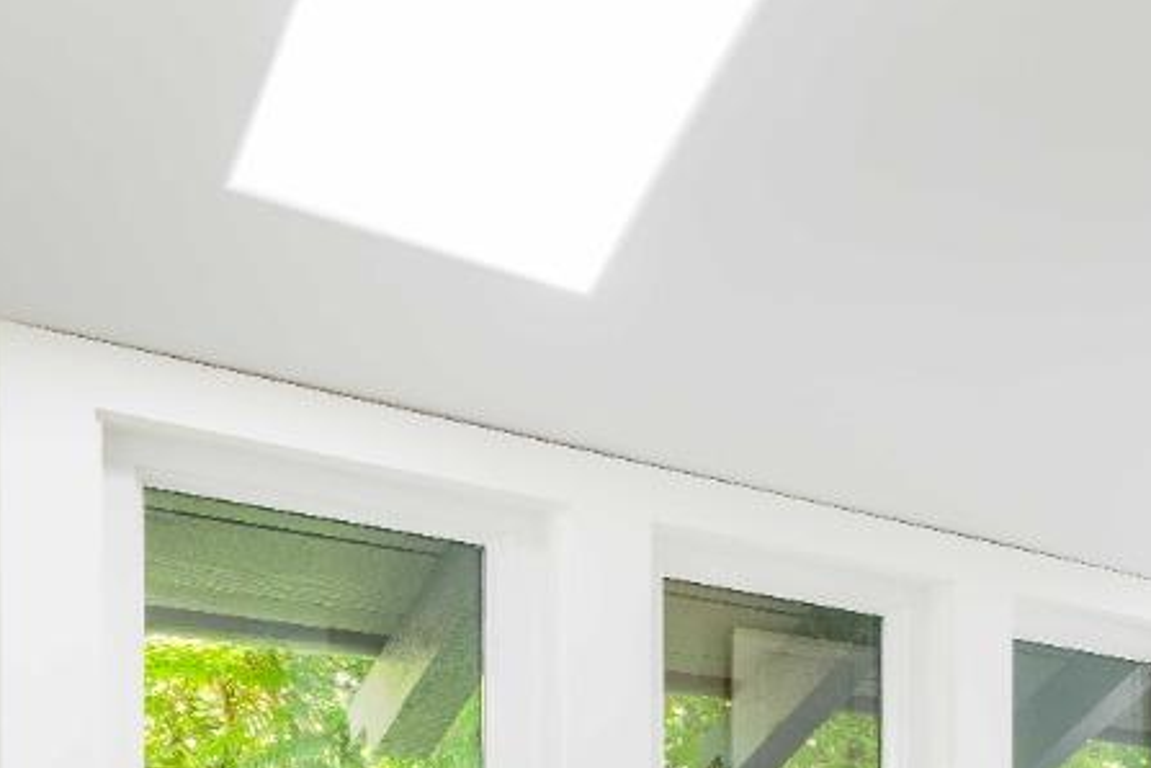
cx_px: 1633
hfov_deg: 29.6
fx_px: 1503
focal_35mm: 47
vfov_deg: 25.3
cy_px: 954
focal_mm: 14
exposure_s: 1/10
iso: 250
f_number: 9
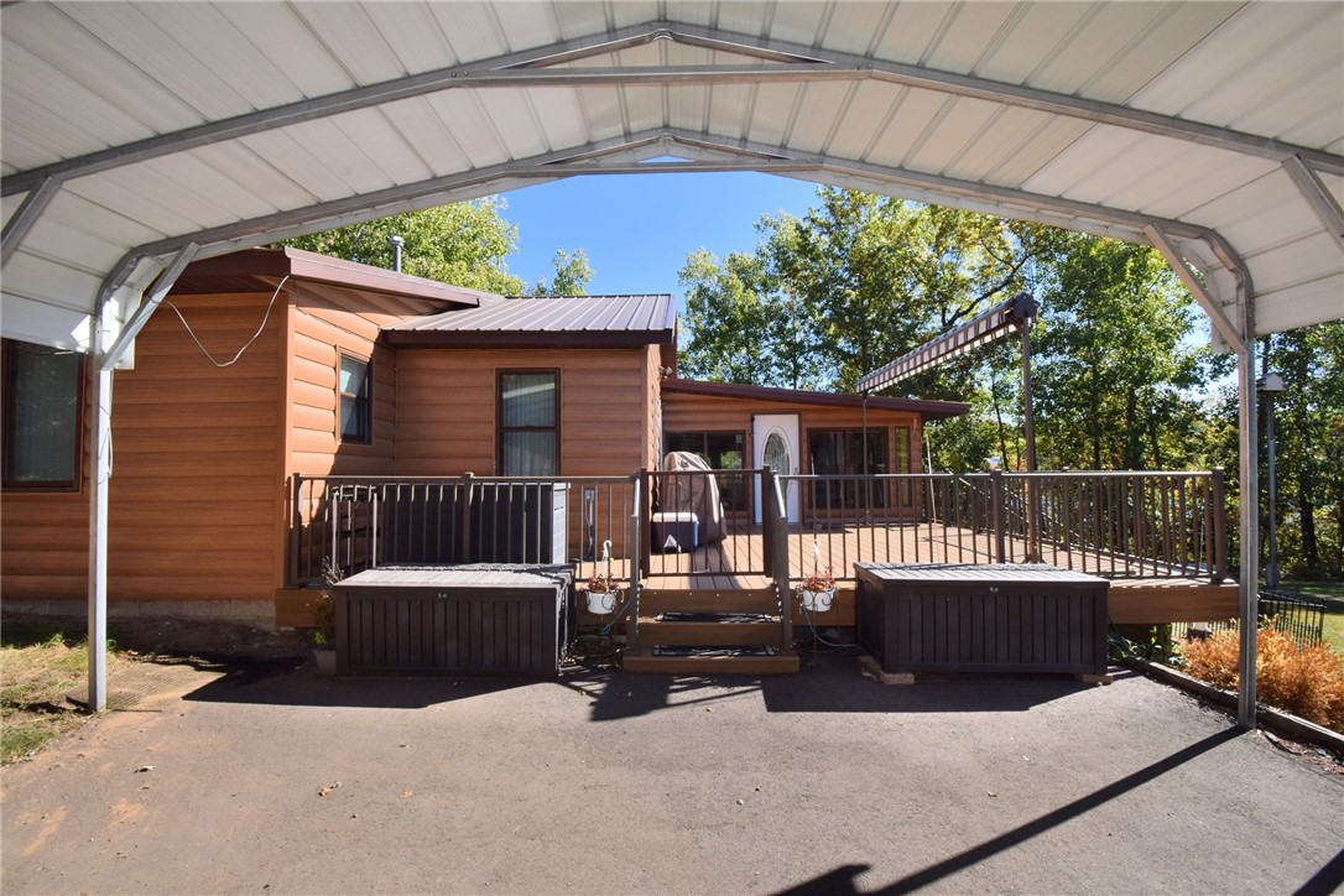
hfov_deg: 100.4
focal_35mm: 15
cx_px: 672
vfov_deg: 77.3
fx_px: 560
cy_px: 448
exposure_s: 1/200
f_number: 16
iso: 320
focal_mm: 10
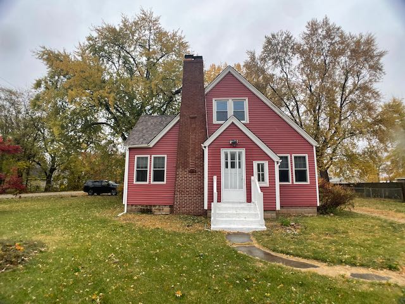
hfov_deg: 67.3
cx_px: 202
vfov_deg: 53.1
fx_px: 304
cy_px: 152
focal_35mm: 26
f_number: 1.6
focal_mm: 4.2
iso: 32
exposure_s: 1/504
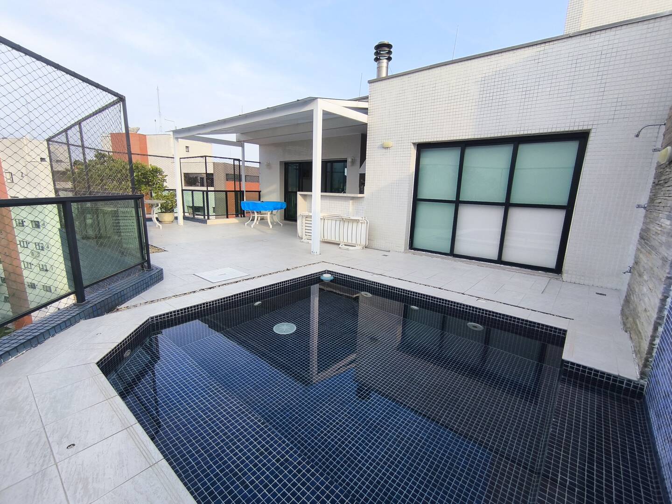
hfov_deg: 94.5
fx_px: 311
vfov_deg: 78.1
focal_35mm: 16
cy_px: 252
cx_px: 336
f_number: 2.2
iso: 50
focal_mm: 1.65
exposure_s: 1/471
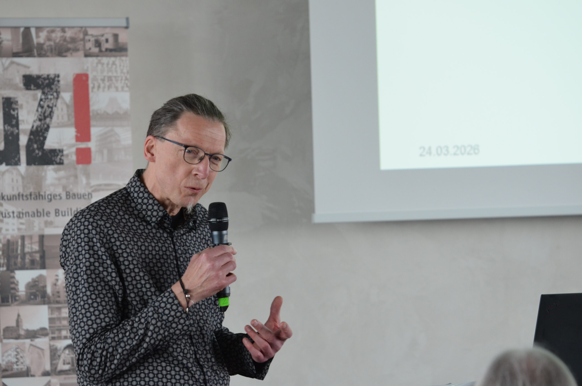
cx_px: 291
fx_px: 4840
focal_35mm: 300
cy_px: 193
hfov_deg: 6.9
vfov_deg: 4.6
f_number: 4
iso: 720
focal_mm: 200
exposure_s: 1/250
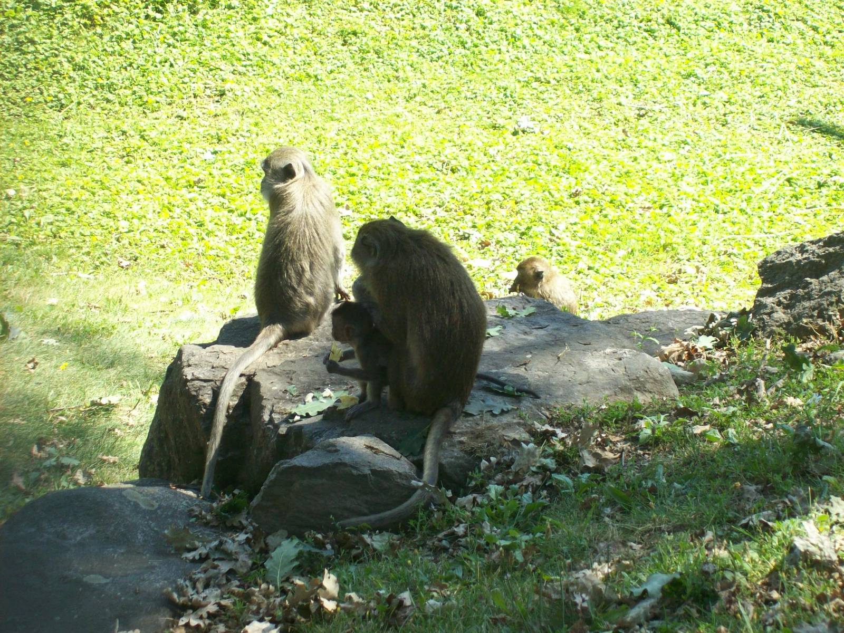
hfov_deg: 18.2
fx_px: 2633
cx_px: 422
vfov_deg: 13.7
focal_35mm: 108
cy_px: 316
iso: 113
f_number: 4.8
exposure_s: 1/128
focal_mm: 18
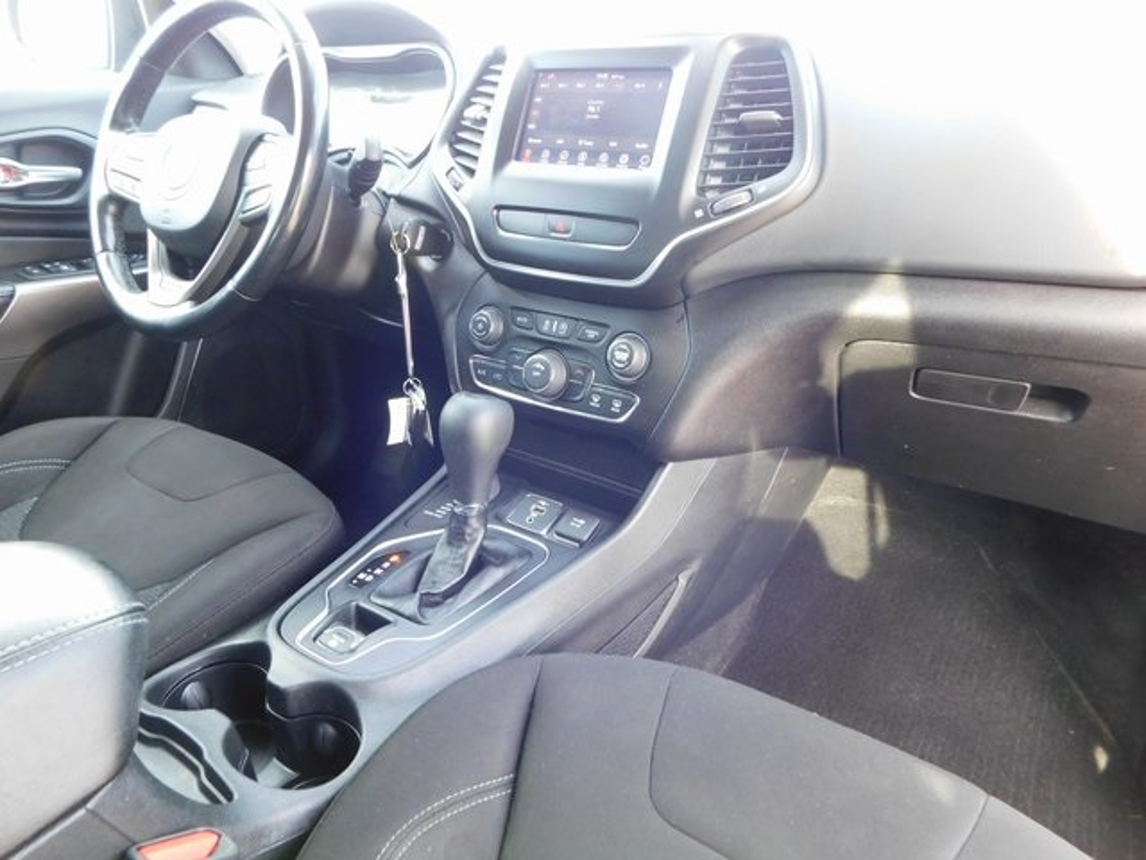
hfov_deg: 73.9
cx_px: 573
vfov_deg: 58.9
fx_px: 761
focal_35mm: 23
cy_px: 430
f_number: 3
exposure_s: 1/30
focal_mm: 4
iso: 280
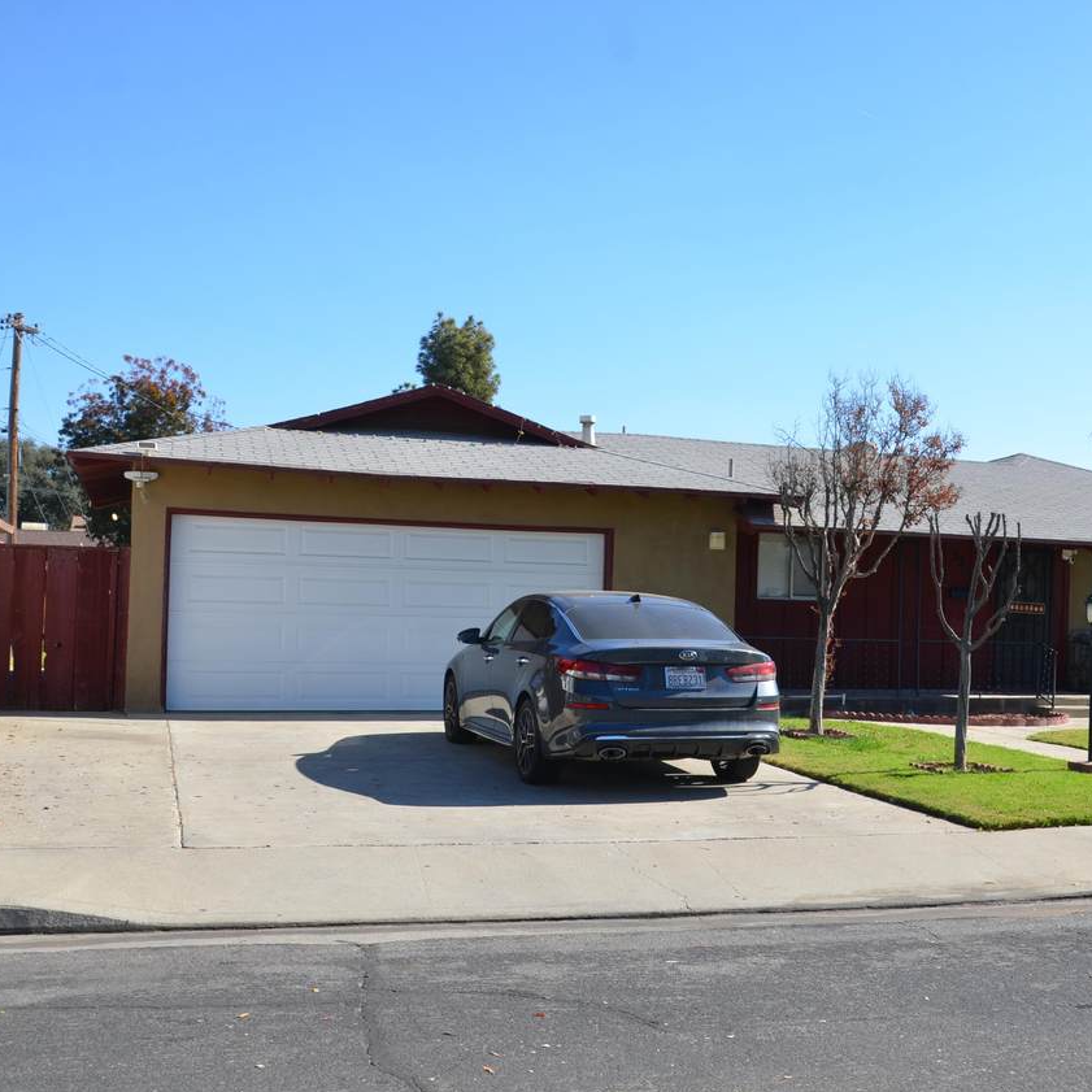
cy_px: 545
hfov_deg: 40.4
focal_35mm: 41
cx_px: 774
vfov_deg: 41.3
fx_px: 1451
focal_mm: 21
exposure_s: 1/250
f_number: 8
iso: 100
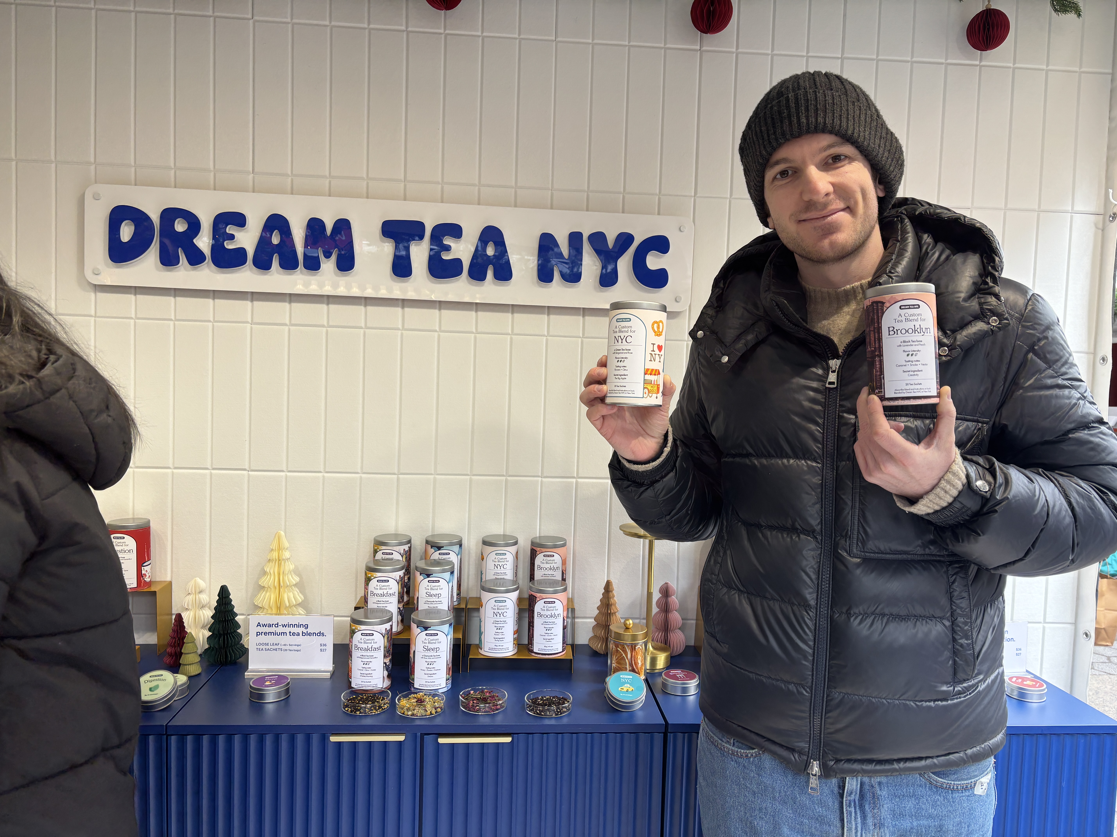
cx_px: 558
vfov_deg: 53.1
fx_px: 839
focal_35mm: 26
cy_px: 418
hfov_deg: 67.3
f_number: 1.6
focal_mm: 5.96
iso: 64
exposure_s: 1/120
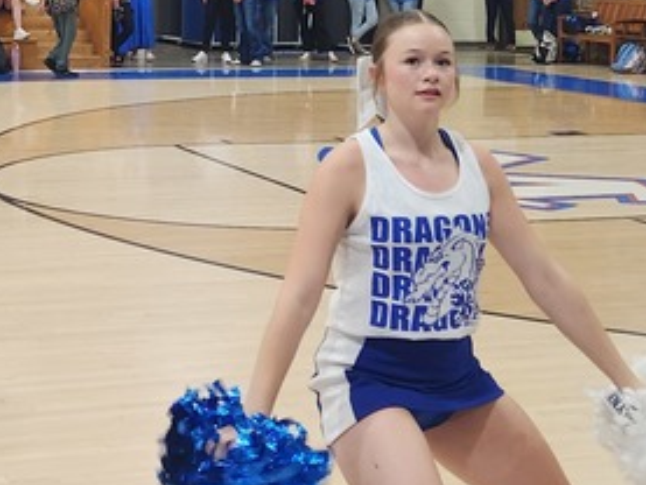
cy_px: -14
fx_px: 1587
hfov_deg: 22.7
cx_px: 135
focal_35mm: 85
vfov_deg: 17.0
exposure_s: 1/120
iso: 200
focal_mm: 5.4
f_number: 1.8
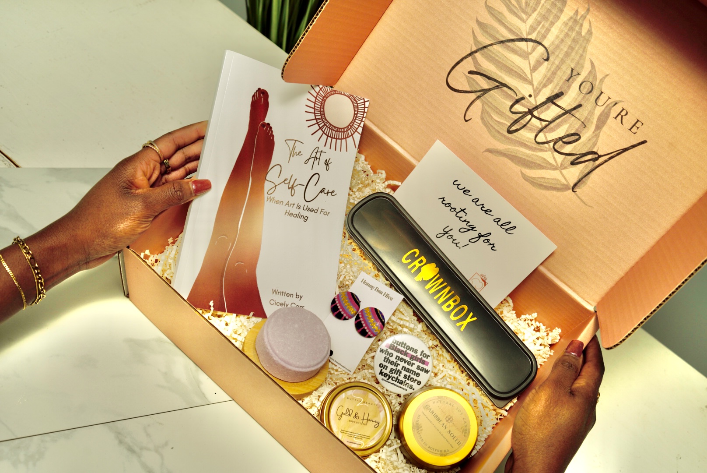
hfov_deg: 54.4
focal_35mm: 35
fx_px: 688
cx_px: 354
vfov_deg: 37.9
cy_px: 236
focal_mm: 35
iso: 160
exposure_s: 1/60
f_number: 5.6
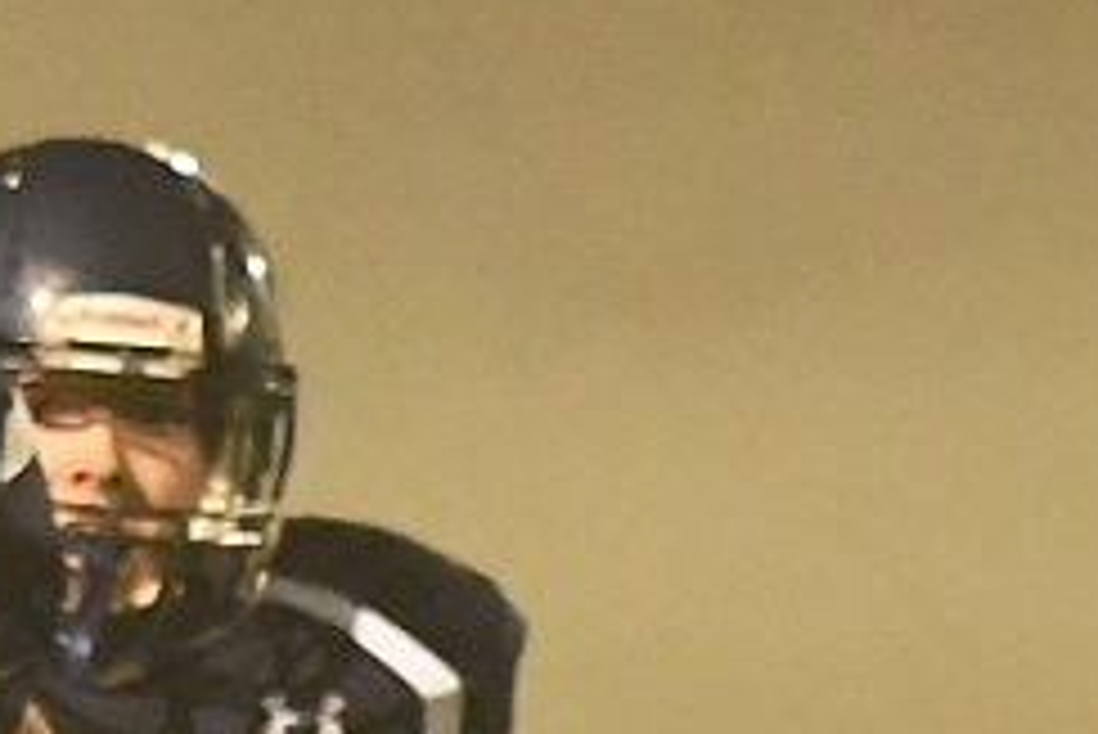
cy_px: 1756
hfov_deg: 3.7
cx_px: -1143
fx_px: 16784
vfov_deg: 2.5
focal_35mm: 550
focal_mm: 70
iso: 5600
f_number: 2.8
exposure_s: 1/1000
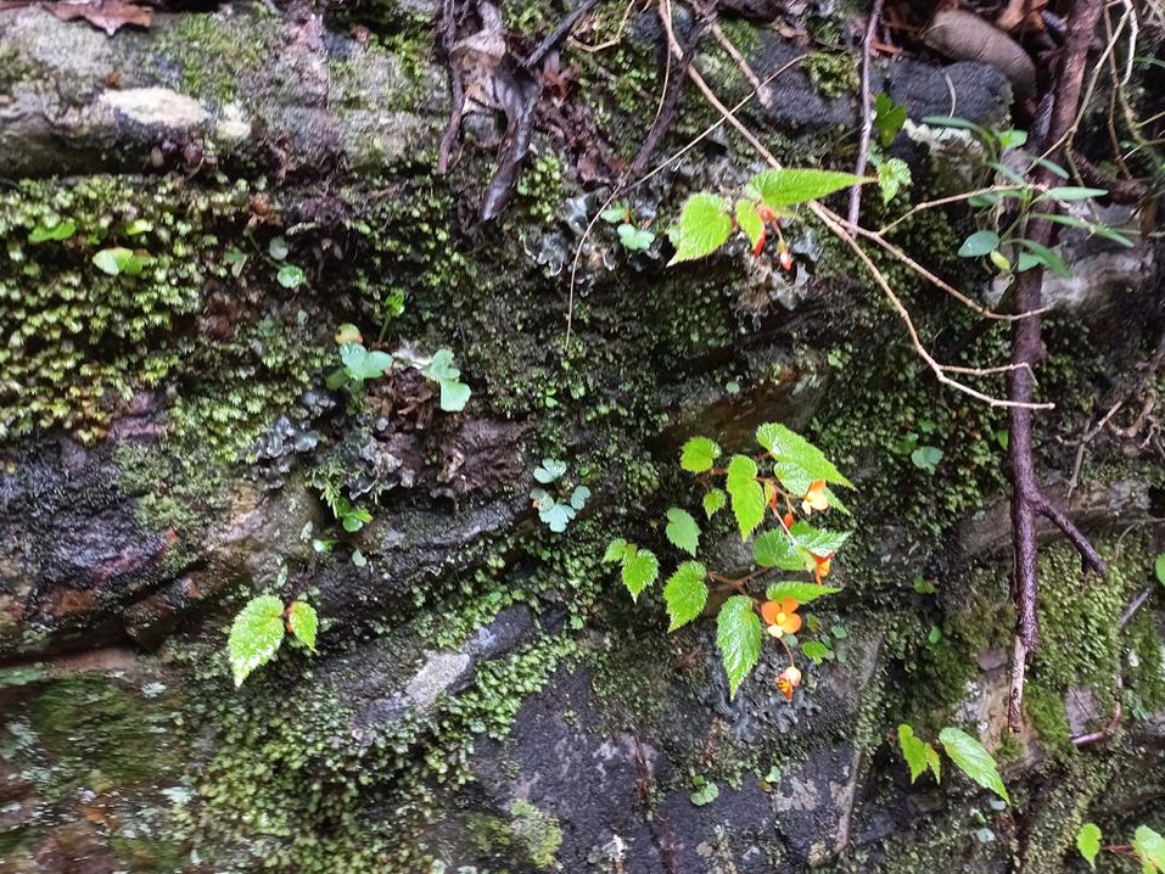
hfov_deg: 61.5
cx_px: 644
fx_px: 976
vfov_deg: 48.2
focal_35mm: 29
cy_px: 467
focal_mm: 4.6
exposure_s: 1/49
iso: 80
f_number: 1.8
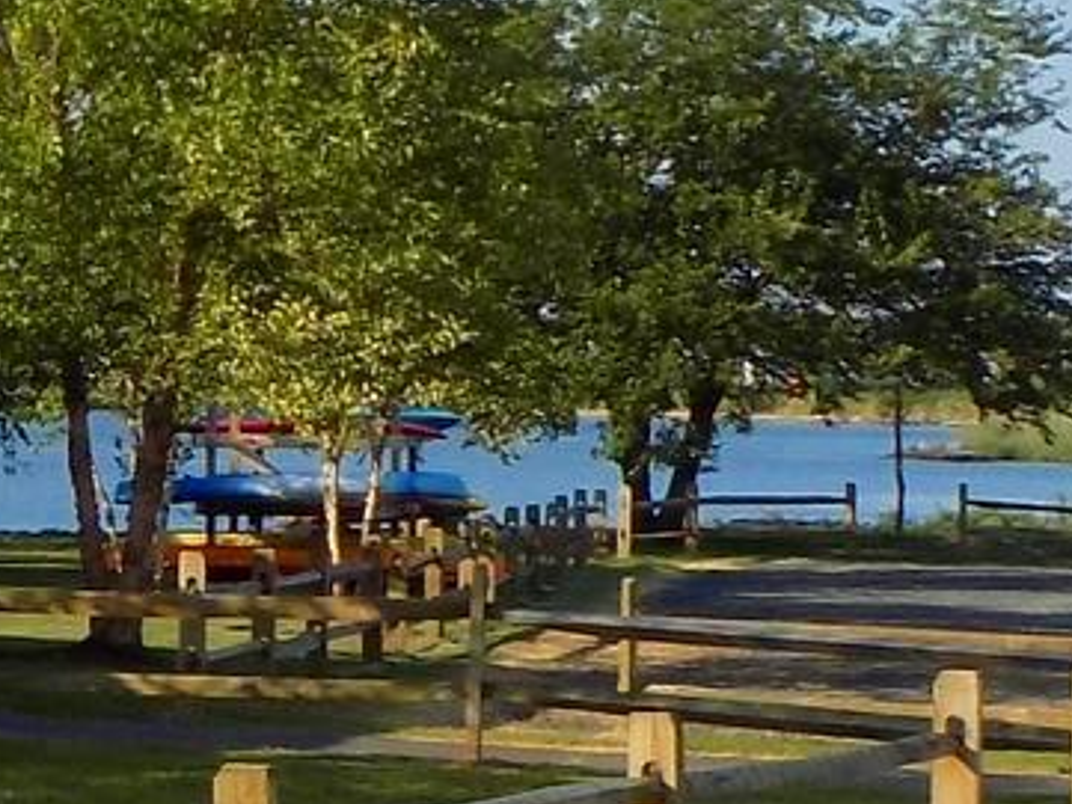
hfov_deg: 10.9
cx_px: -857
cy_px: 359
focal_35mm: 170
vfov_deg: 8.7
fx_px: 5266
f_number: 3.3
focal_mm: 5.3
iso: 80
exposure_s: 1/800
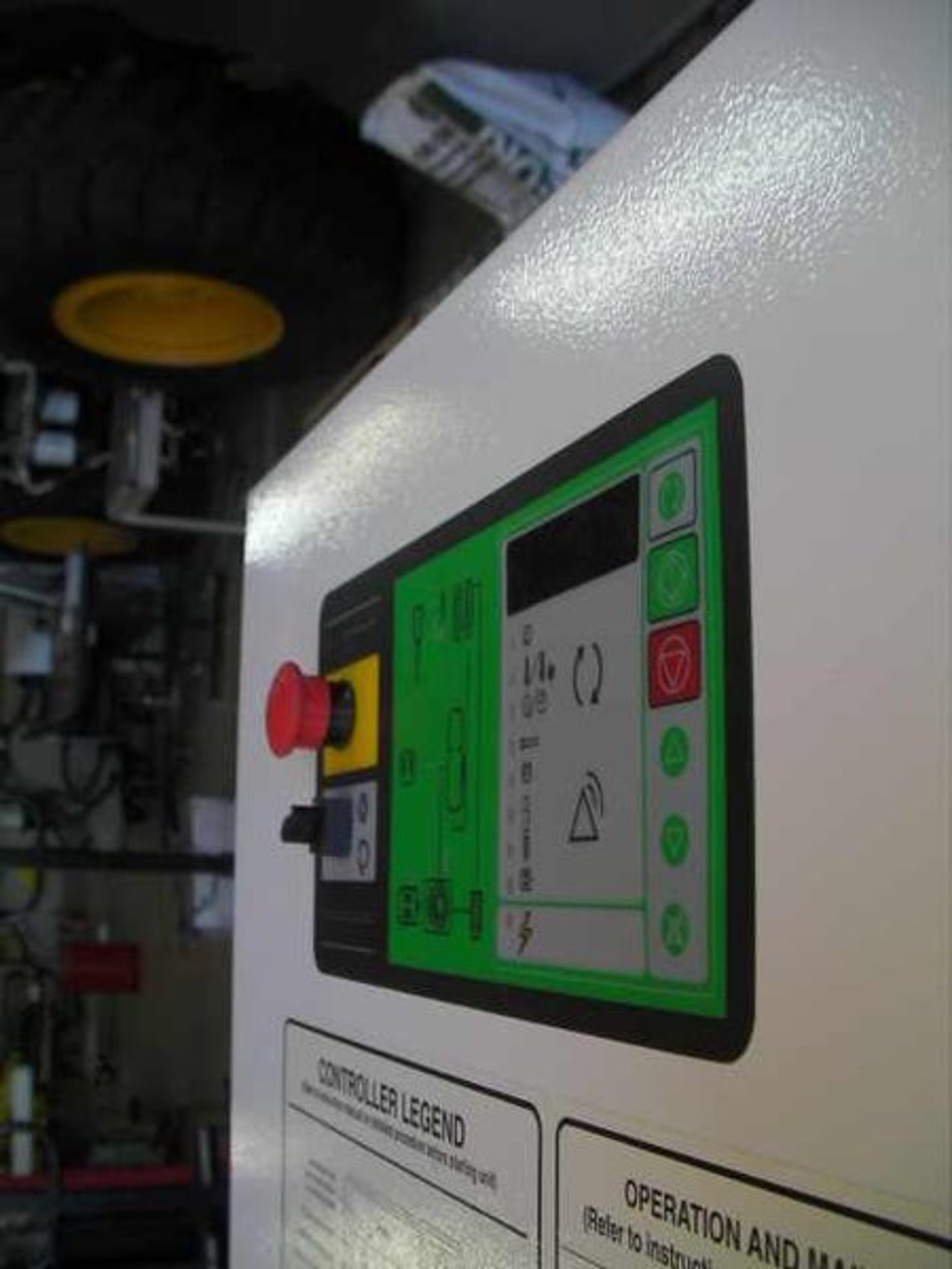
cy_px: 634
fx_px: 1393
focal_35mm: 38
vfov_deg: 49.0
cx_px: 476
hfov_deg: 37.7
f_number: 3.5
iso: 50
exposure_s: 1/56.2
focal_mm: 6.3
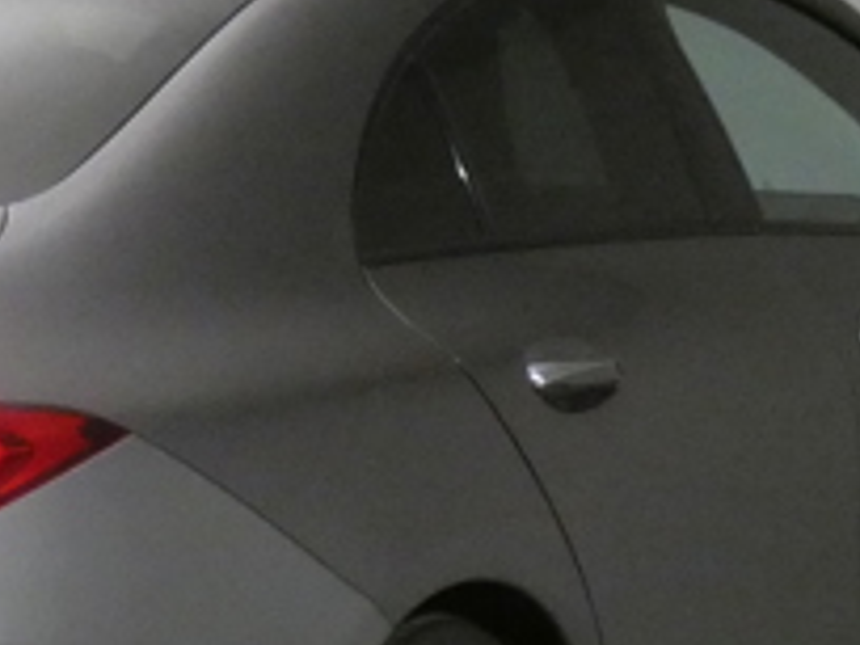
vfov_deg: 7.1
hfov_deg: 9.5
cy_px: 573
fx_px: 5168
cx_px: 25
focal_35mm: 208
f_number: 3.9
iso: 1600
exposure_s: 1/80
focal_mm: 9.5
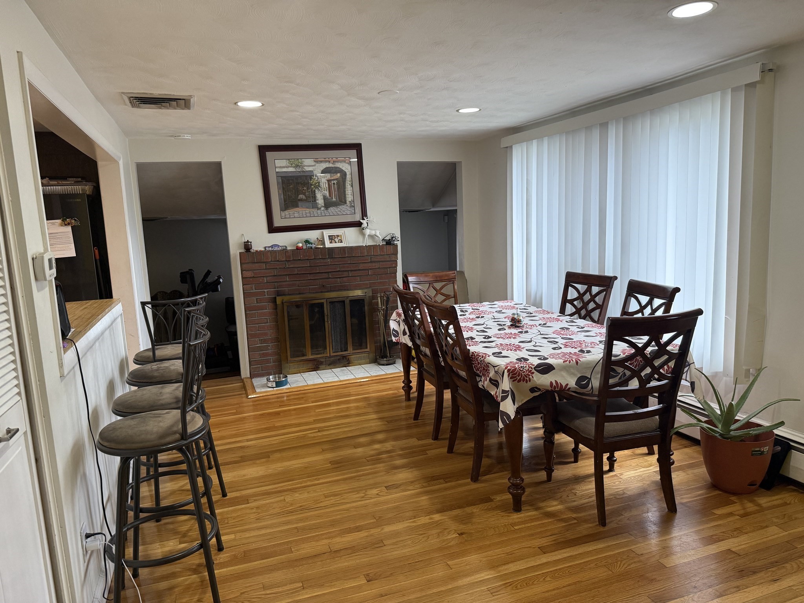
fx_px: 557
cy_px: 302
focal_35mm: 24
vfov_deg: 56.8
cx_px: 402
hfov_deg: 71.6
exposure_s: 1/120
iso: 200
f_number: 1.78
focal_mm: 6.76
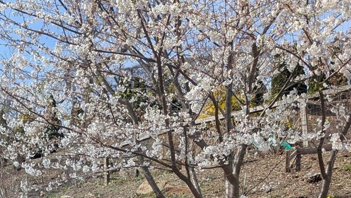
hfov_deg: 26.4
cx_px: -48
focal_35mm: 73
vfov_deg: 15.0
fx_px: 680
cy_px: 319
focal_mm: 6.81
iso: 43
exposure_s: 1/1919
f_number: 1.85
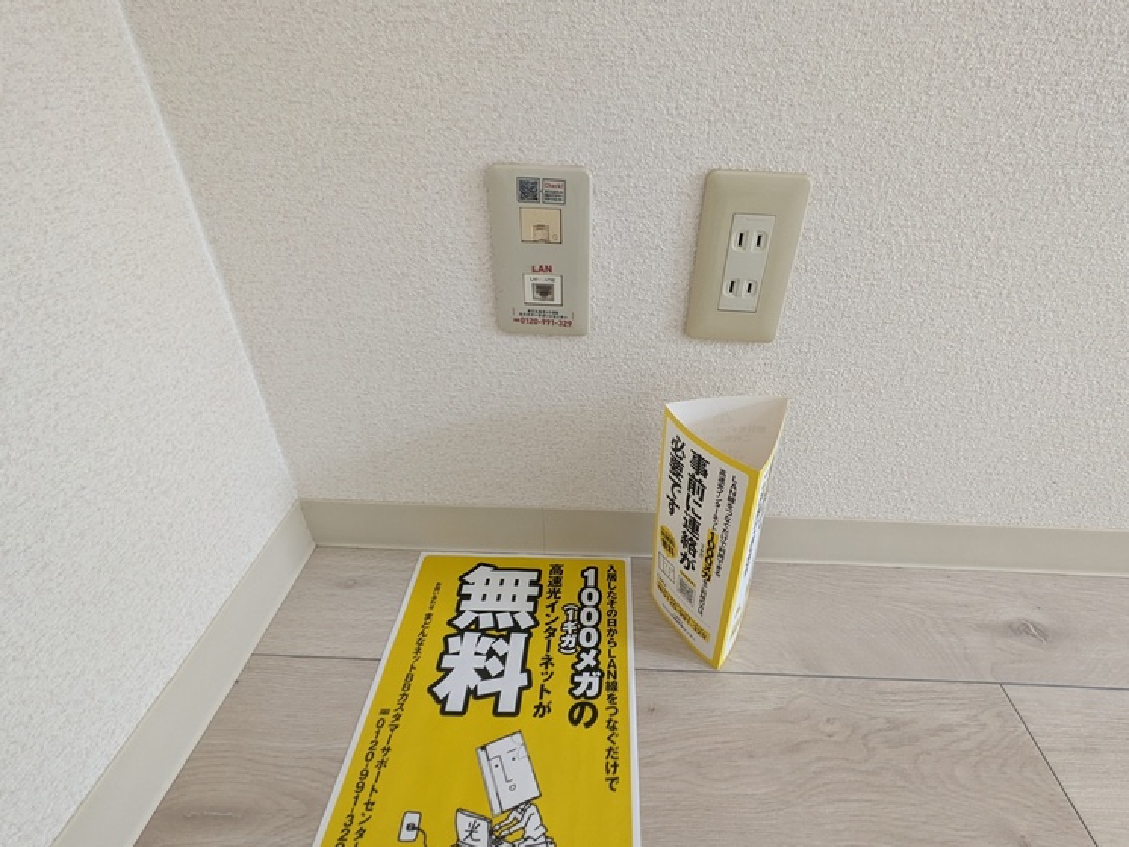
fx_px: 587
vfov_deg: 71.6
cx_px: 602
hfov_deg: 87.6
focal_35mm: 18
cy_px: 433
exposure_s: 1/60
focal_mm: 1.83
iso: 70
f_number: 2.2
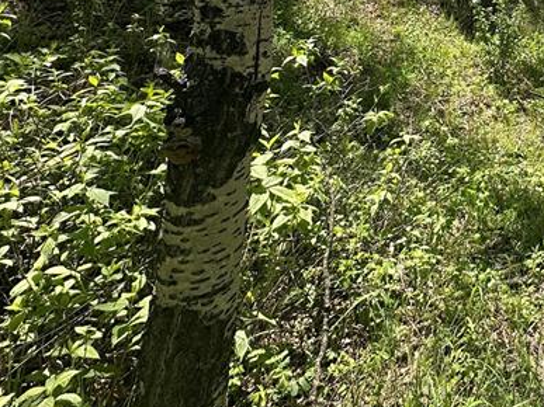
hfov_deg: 40.3
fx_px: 581
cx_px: 603
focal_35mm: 37
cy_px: -91
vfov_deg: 31.7
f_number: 2.2
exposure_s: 1/807
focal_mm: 2.22
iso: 40
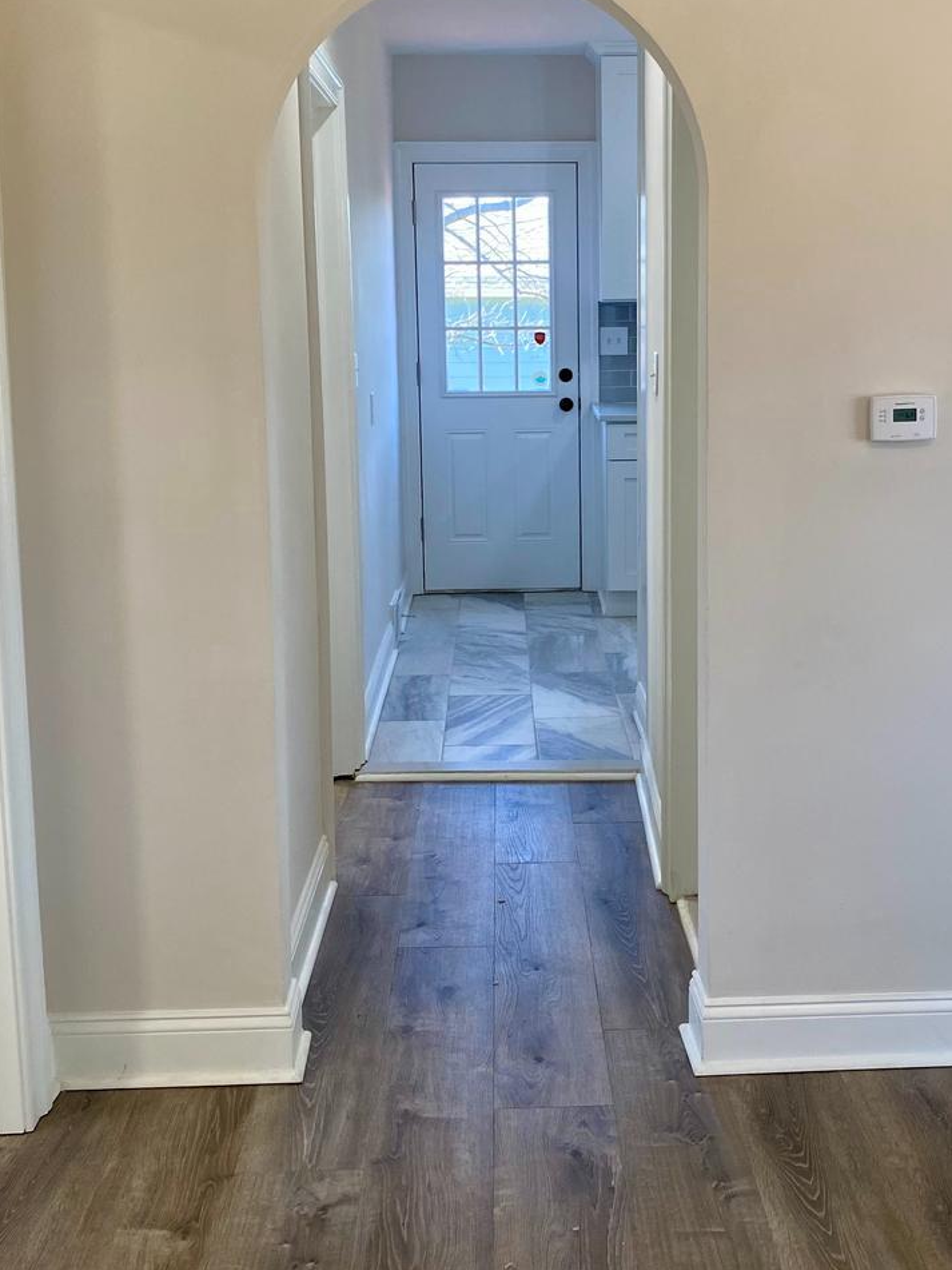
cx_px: 551
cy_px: 503
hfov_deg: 34.3
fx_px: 1540
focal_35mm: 42
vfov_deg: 44.5
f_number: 1.8
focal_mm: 4.25
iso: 125
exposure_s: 1/120
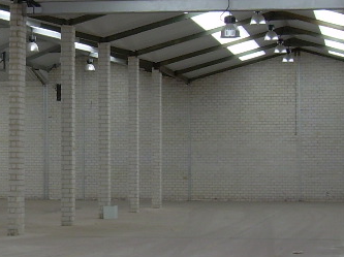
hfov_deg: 16.6
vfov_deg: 12.6
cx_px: 35
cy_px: 106
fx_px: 1161
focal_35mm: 117
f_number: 2.8
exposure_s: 1/46.2
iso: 50
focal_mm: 6.3
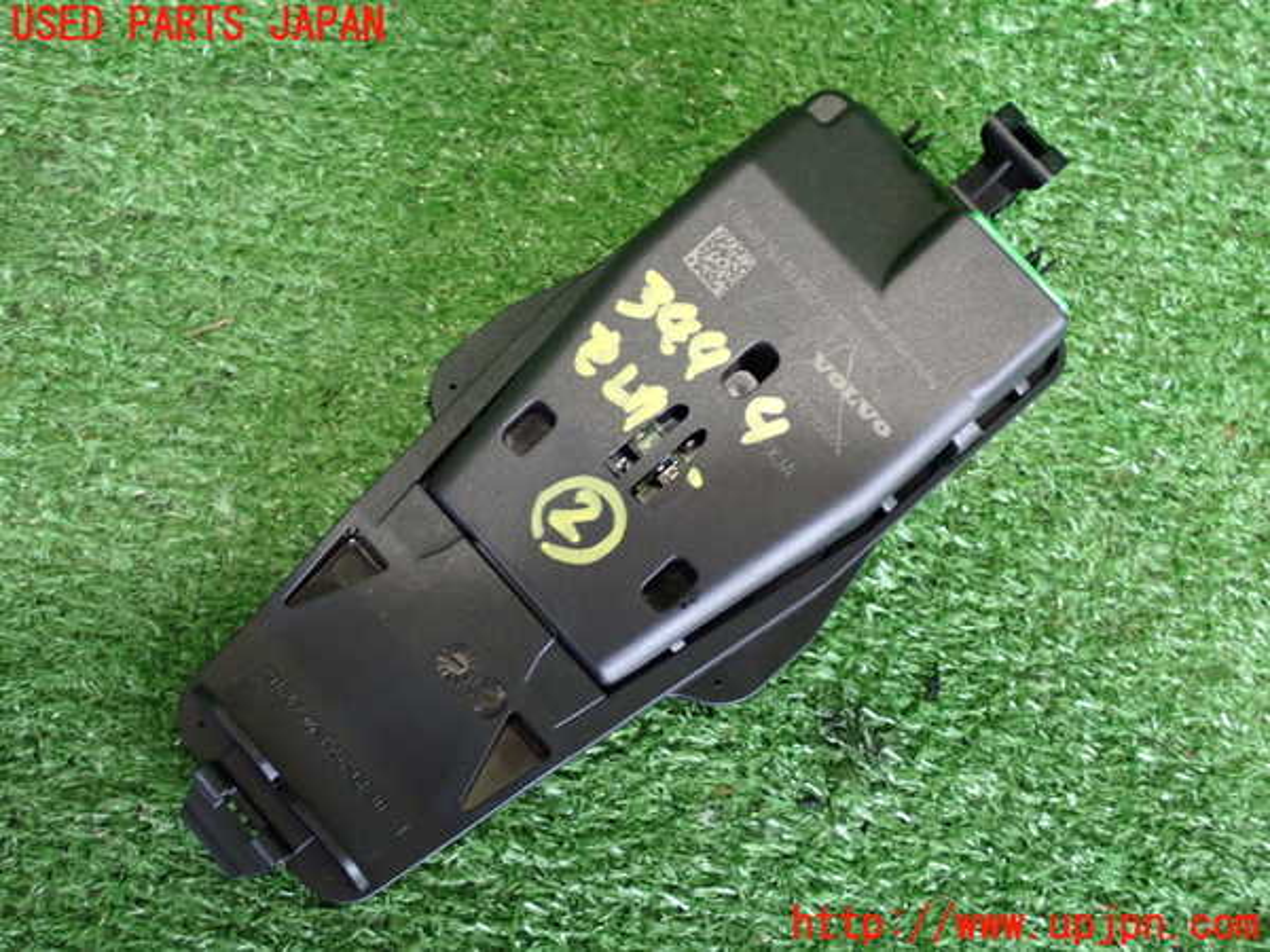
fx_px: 1834
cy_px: 476
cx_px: 635
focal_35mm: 50
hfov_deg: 38.2
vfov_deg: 29.1
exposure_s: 1/15
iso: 800
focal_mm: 9.01
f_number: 3.2
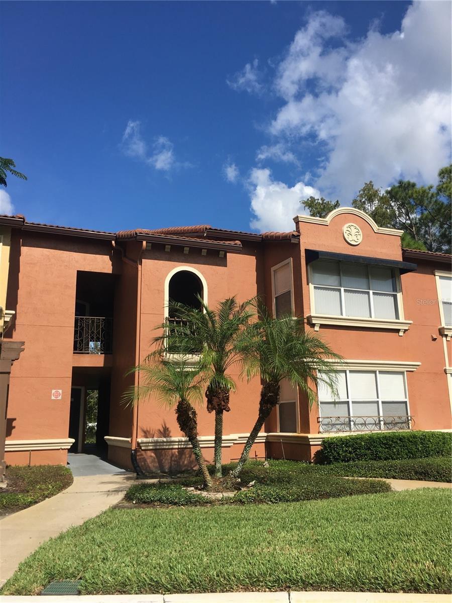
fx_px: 505
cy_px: 302
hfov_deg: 48.2
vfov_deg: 61.7
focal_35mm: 29
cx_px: 226
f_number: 2.2
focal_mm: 4.15
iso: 25
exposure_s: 1/1832
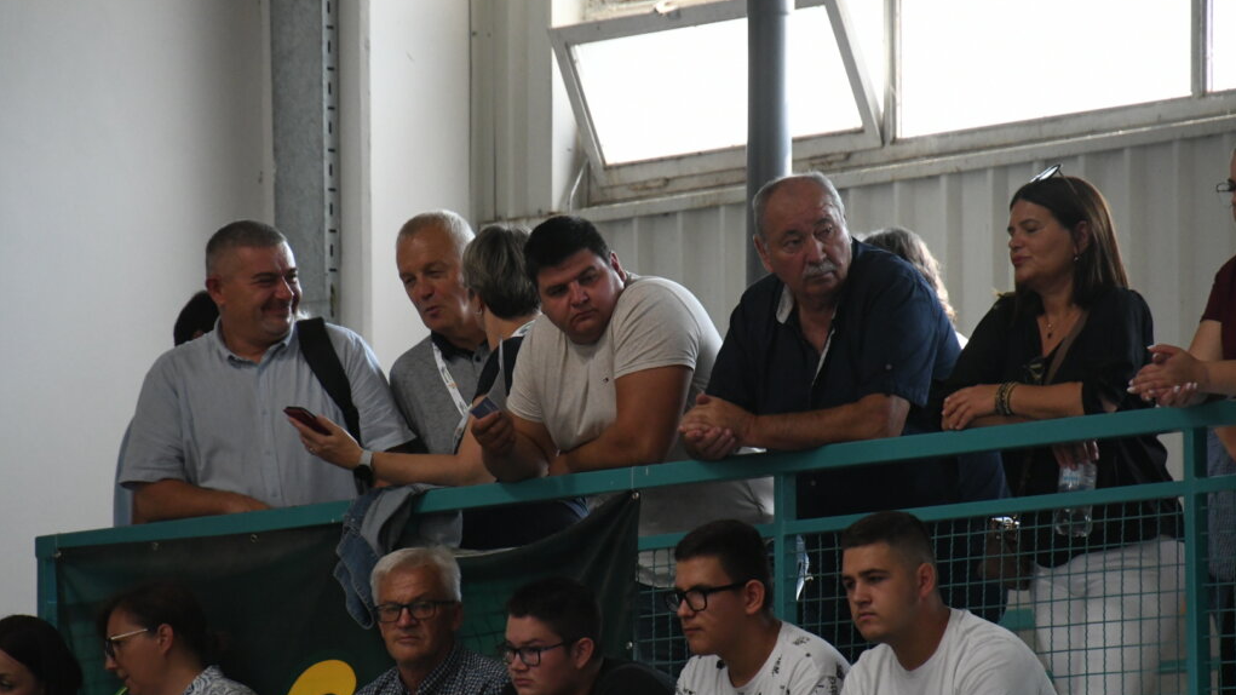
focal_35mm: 394
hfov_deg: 5.5
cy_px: 376
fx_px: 12911
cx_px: 619
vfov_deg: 3.1
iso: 3200
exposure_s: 1/1250
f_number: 6.3
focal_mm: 250
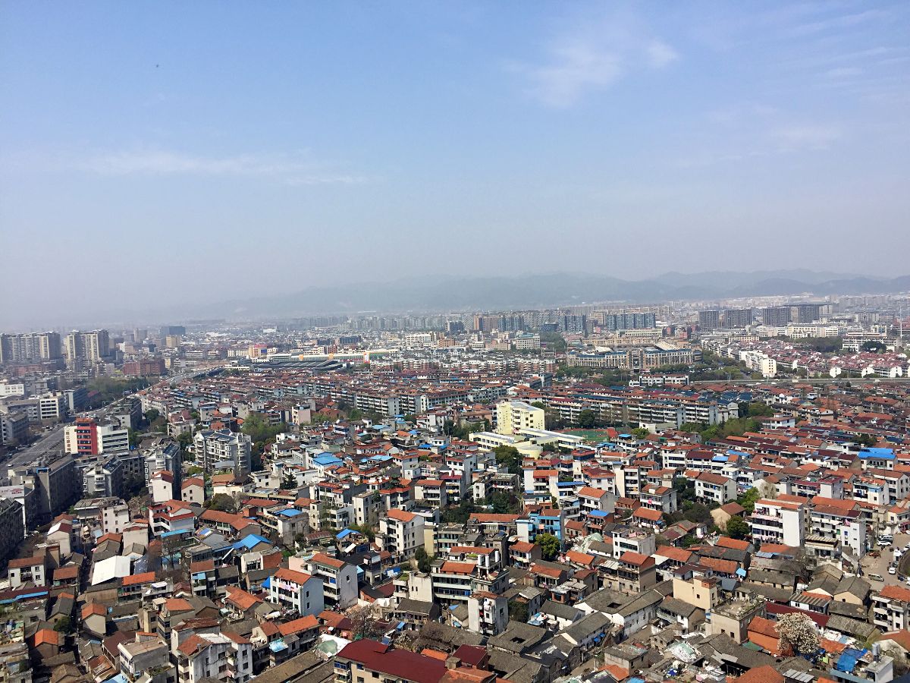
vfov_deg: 48.2
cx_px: 455
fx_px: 762
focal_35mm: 29
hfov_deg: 61.7
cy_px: 342
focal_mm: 4.15
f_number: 2.2
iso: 32
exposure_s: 1/2326
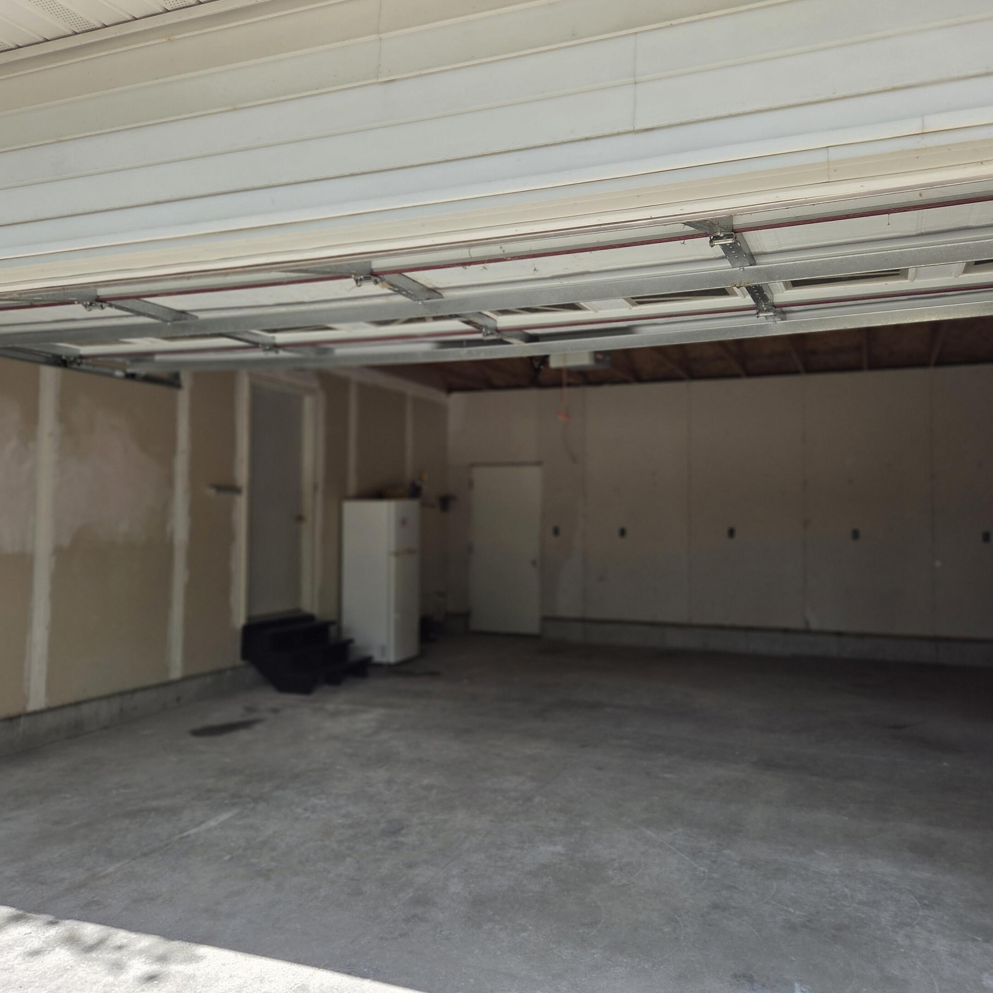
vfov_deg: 57.3
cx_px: 517
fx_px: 909
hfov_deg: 57.3
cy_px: 493
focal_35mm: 28
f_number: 1.8
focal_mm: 5.4
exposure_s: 1/1336
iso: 80
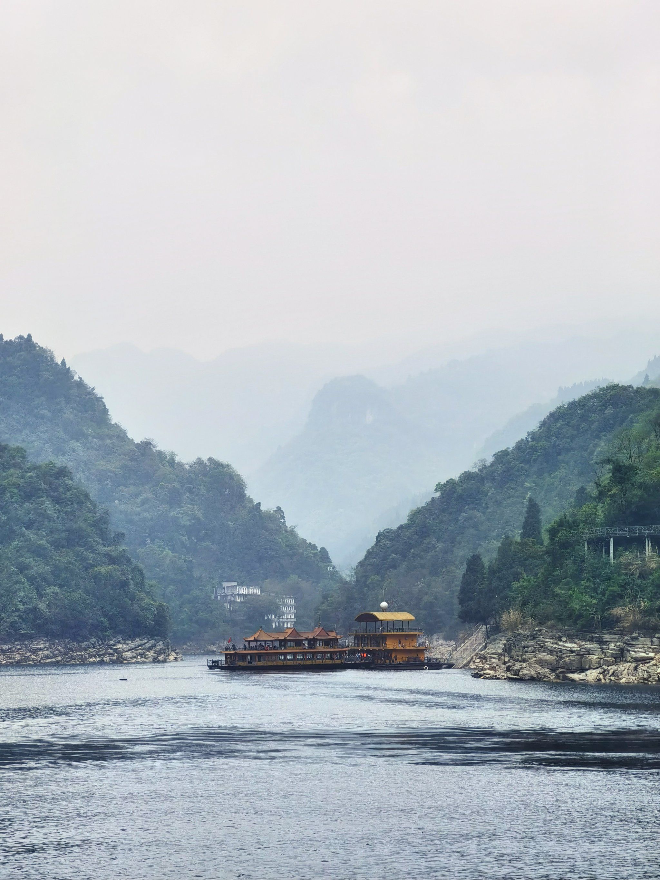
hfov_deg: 18.2
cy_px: 440
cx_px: 330
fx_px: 2059
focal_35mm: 81
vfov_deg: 24.1
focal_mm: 7.48
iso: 50
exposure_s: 1/833
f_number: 2.4
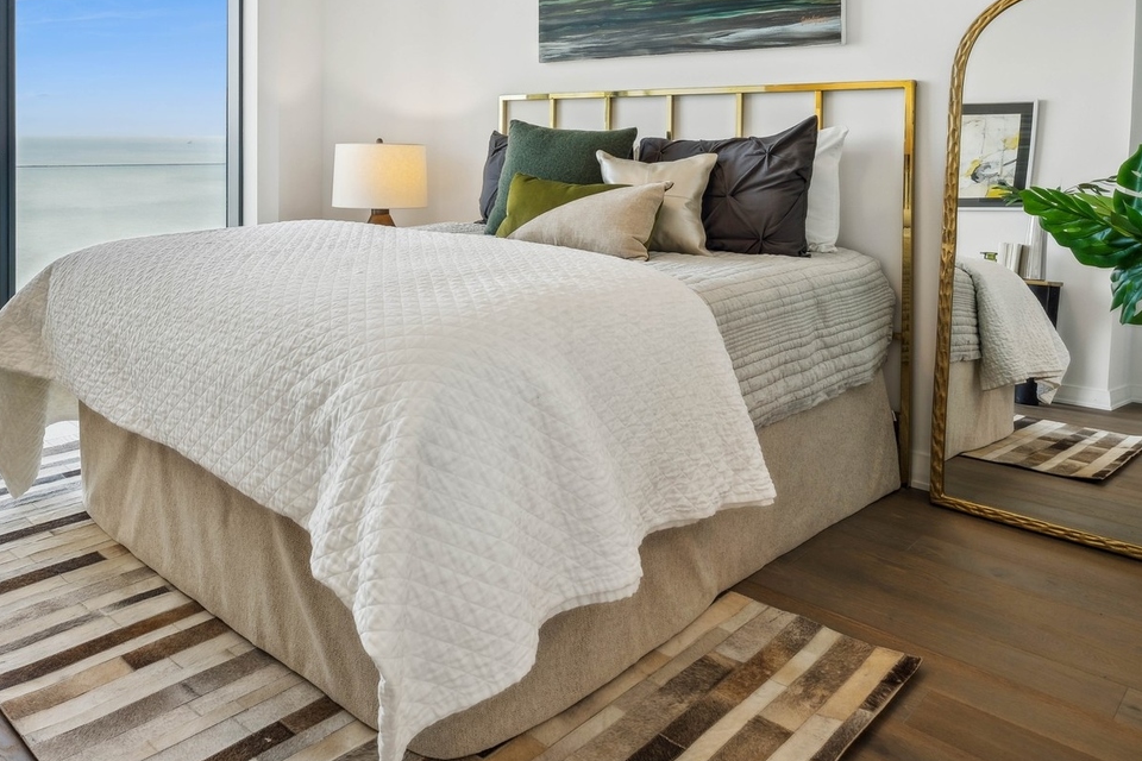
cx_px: 359
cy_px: 144
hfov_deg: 65.2
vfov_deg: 45.3
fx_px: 856
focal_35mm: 27
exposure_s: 1/100
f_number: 8
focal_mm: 16
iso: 320
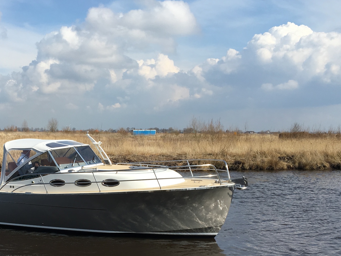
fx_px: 522
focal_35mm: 53
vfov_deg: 27.2
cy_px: 186
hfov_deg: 35.6
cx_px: 96
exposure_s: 1/1748
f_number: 2.2
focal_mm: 4.15
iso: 25
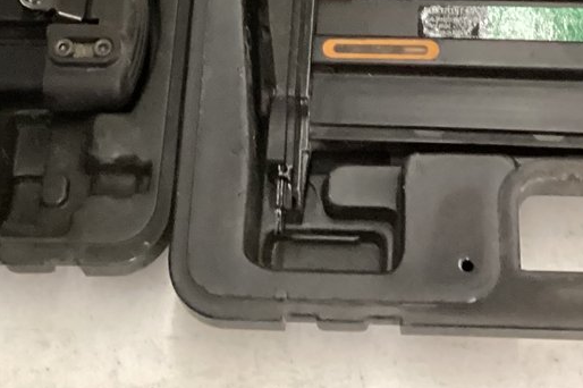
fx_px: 1537
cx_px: 257
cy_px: -251
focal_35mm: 95
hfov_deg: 21.5
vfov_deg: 13.3
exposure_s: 1/24
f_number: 2.4
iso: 640
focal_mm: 3.3
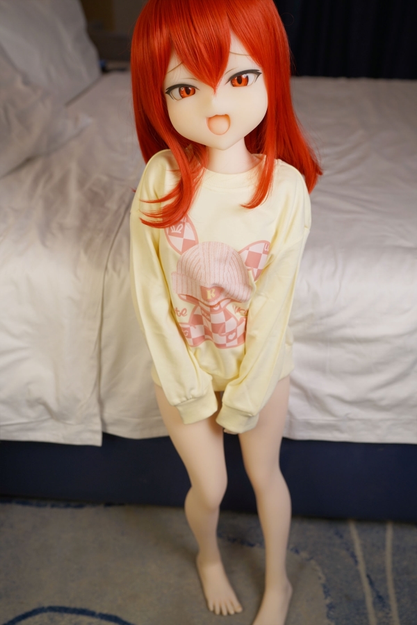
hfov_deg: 37.9
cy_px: 312
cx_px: 208
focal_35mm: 35
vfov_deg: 54.4
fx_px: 608
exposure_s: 1/100
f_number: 2.8
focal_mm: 35
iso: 250
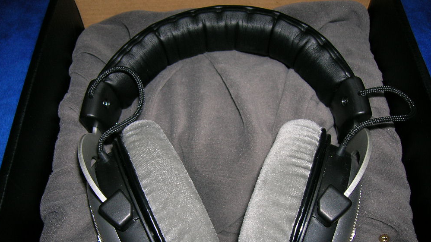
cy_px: 162
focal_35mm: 38
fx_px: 434
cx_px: 216
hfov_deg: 52.8
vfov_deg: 30.9
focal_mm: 5.7
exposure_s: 1/60.1
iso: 50
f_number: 2.9
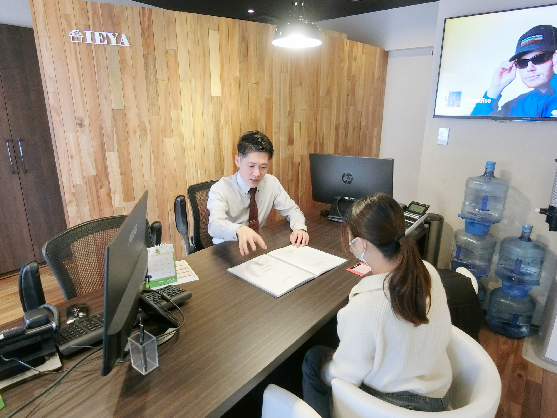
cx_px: 278
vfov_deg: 63.4
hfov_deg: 79.0
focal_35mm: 21
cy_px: 209
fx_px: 338
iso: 400
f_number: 2.8
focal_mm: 4.6
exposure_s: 1/50
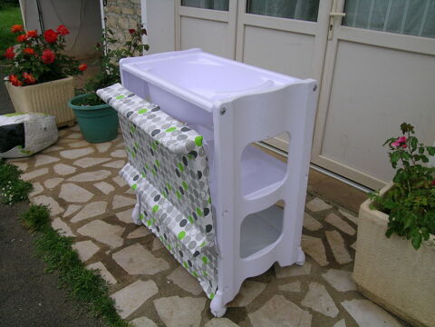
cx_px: 218
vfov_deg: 49.7
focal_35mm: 28
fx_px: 352
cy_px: 164
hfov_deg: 63.4
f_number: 5
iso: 50
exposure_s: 1/148
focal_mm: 5.8
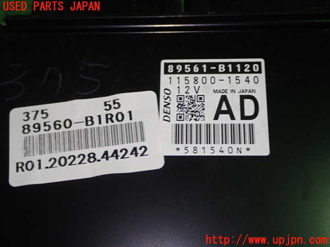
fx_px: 515
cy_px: 124
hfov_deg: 35.5
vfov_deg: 27.0
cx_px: 165
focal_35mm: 54
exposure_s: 1/50
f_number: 3.3
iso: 250
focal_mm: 9.65
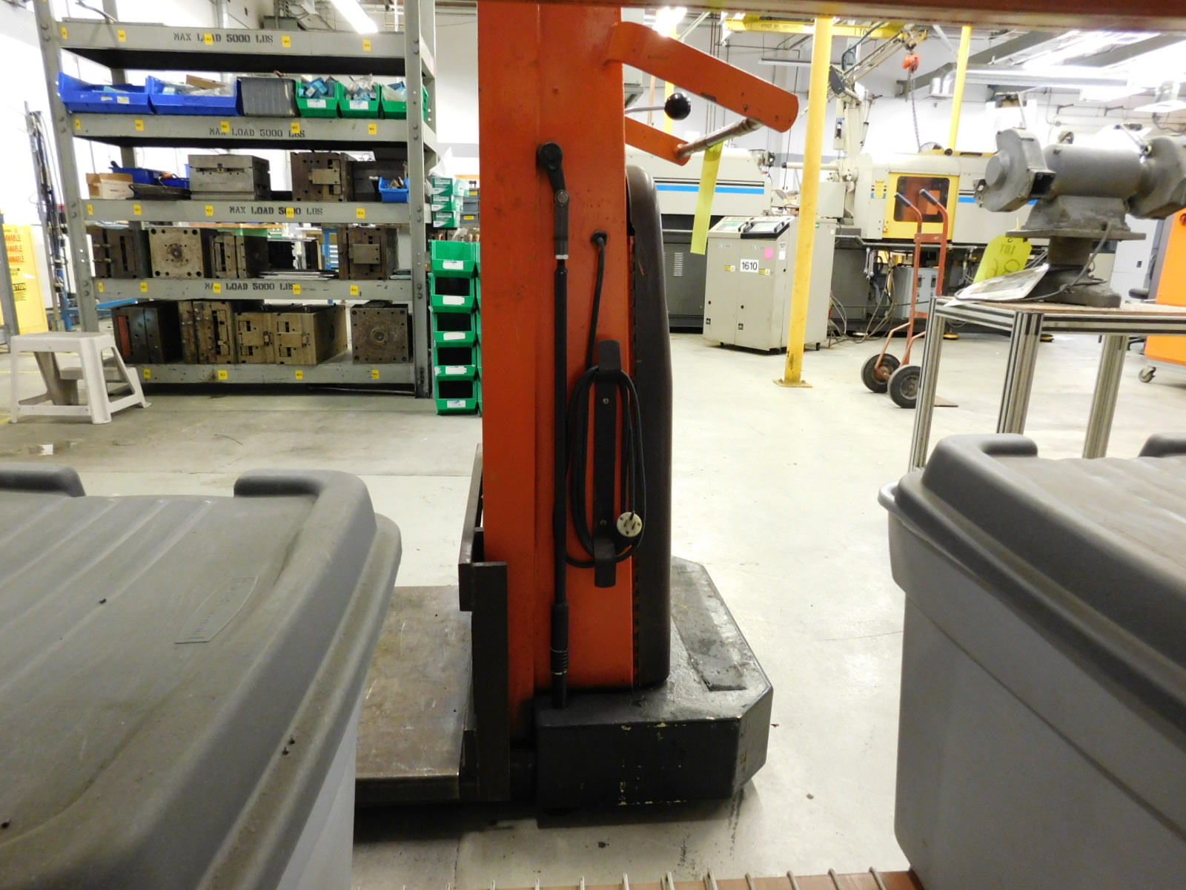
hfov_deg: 73.9
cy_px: 445
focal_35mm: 23
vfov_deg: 58.9
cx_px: 593
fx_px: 788
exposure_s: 1/15
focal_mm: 4
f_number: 3
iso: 400
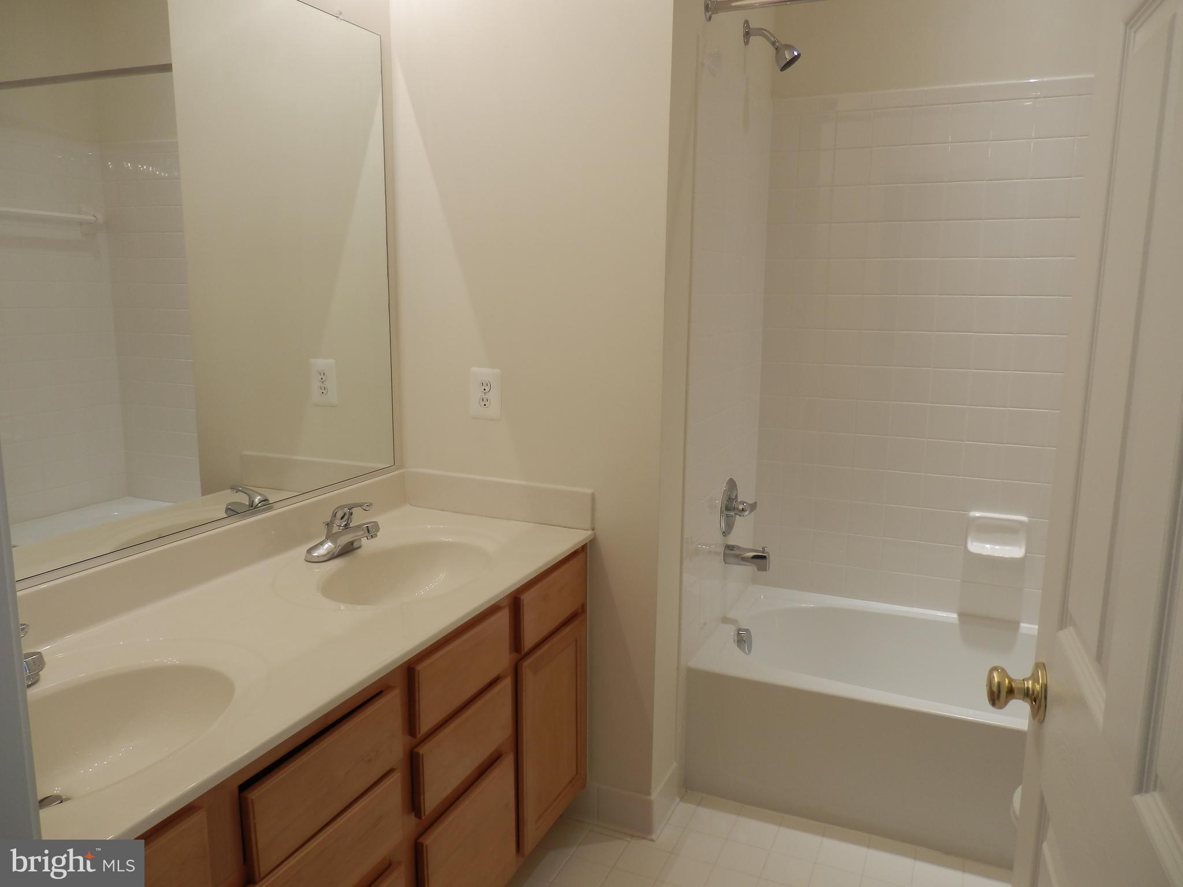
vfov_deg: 54.9
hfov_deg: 69.4
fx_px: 854
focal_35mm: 25
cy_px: 444
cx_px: 592
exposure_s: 1/40
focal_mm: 4.5
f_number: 3
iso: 80
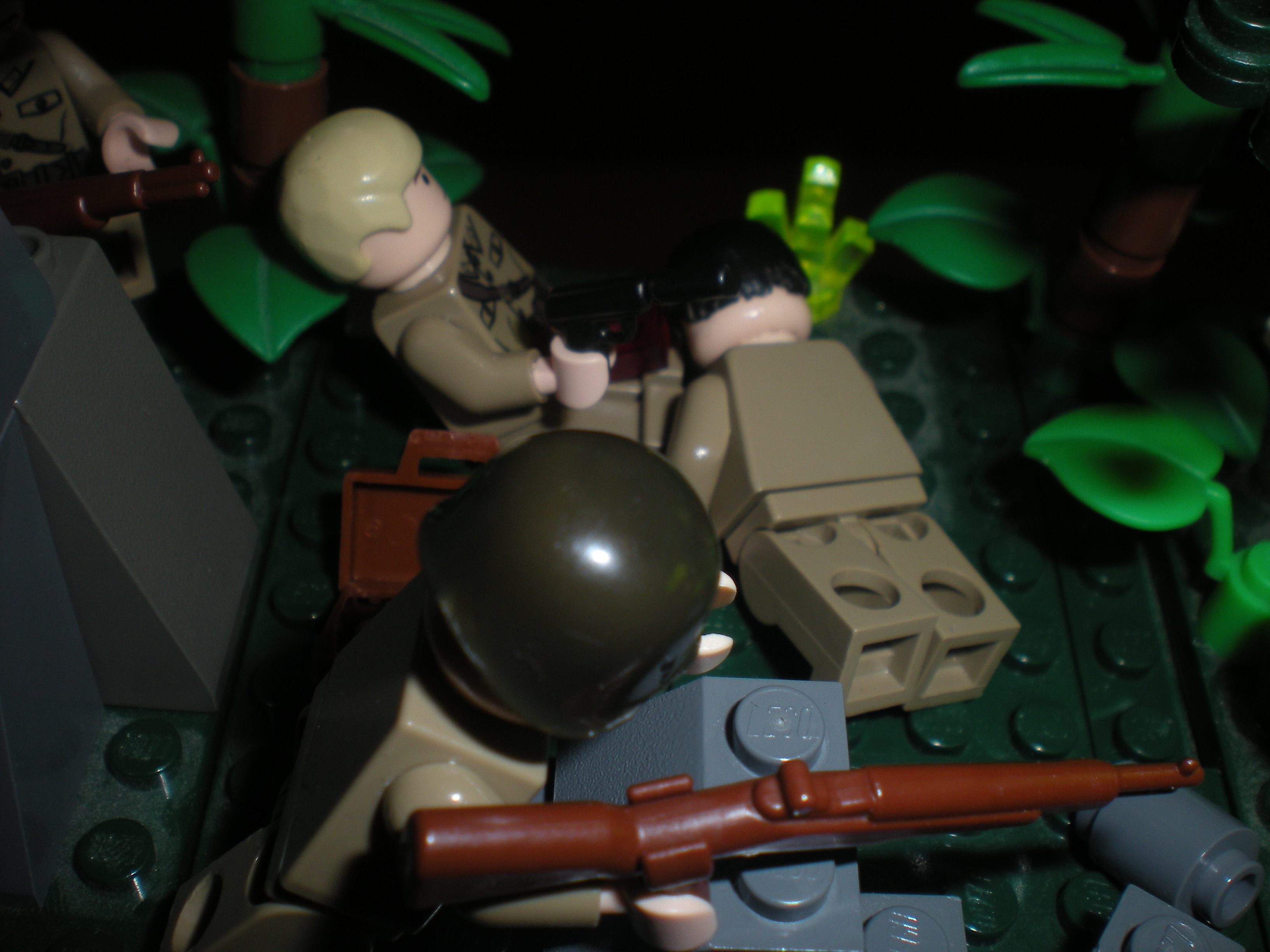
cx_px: 635
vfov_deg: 37.7
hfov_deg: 49.0
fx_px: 1394
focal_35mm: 38
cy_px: 476
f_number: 4.6
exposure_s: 1/60
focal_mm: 6.3
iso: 64
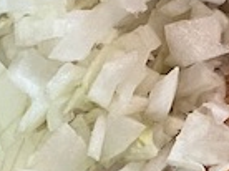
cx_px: 563
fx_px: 1275
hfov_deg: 9.1
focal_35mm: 193
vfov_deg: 7.4
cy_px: -181
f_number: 1.8
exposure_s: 1/50
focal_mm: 4.25
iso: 320
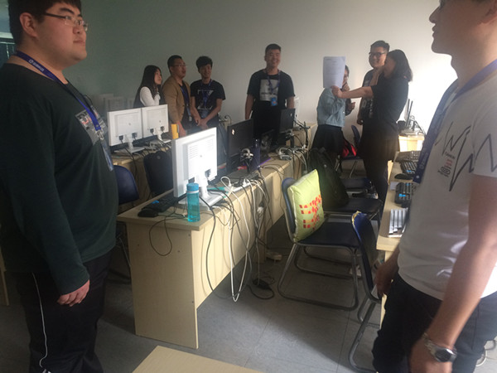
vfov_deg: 48.2
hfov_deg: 61.7
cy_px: 186
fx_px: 416
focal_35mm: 29
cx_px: 248
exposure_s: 1/33
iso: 100
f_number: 2.2
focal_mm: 4.15
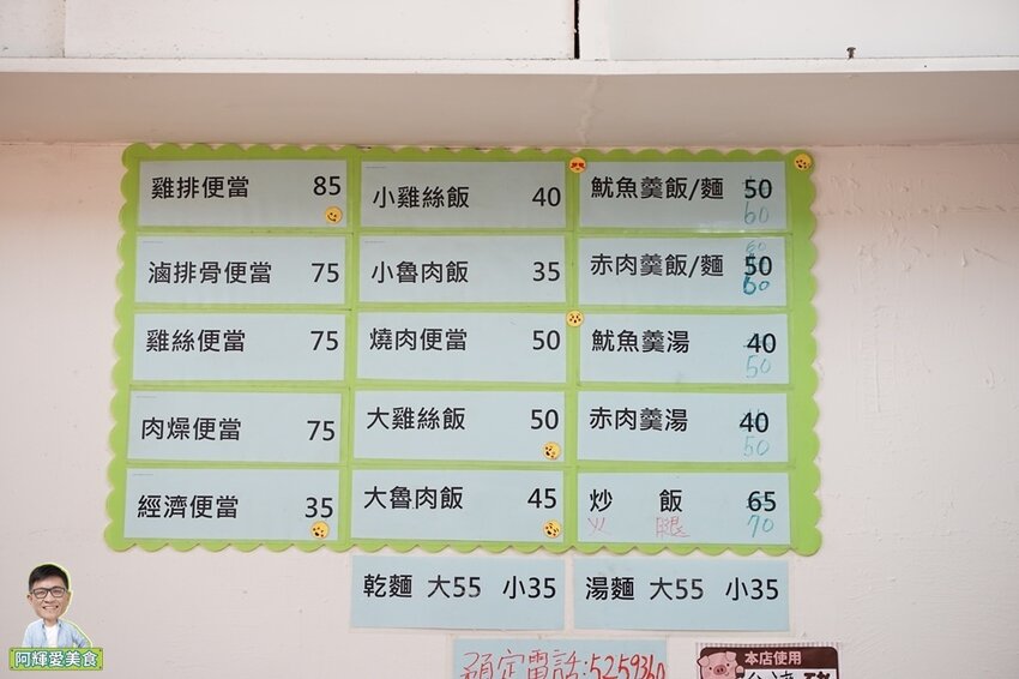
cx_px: 510
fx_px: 1358
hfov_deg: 41.1
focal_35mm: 48
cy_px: 340
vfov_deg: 28.1
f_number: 3.5
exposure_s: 1/60
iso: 800
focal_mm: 48
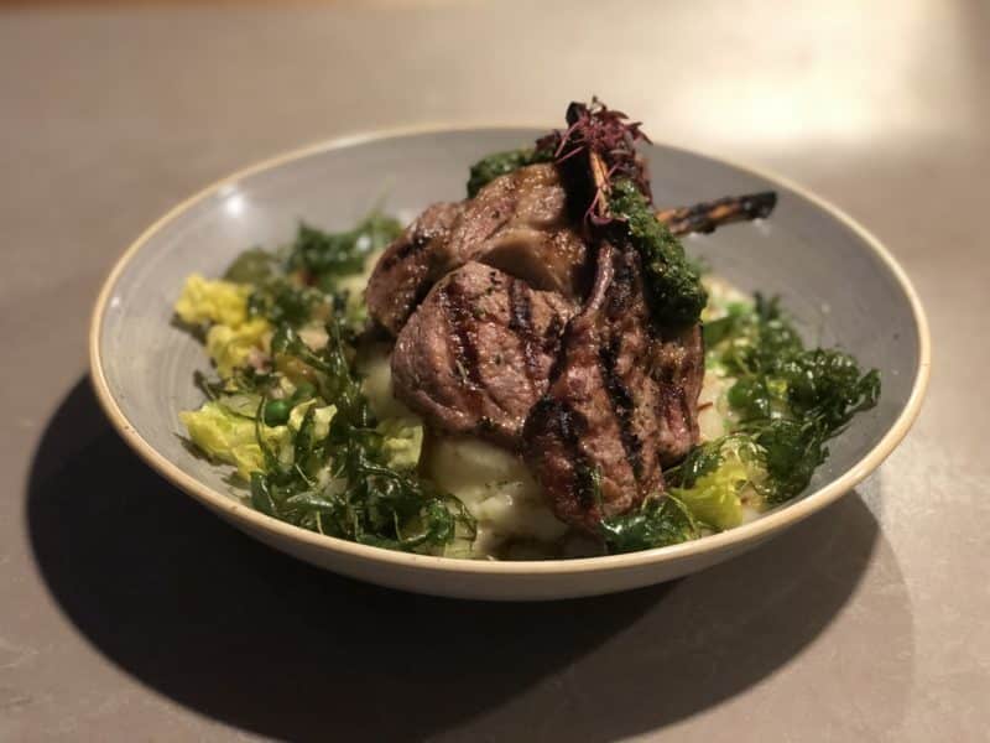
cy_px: 372
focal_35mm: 57
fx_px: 1630
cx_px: 495
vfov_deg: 25.7
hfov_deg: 33.8
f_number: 2.8
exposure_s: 1/33
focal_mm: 6.6
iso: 640
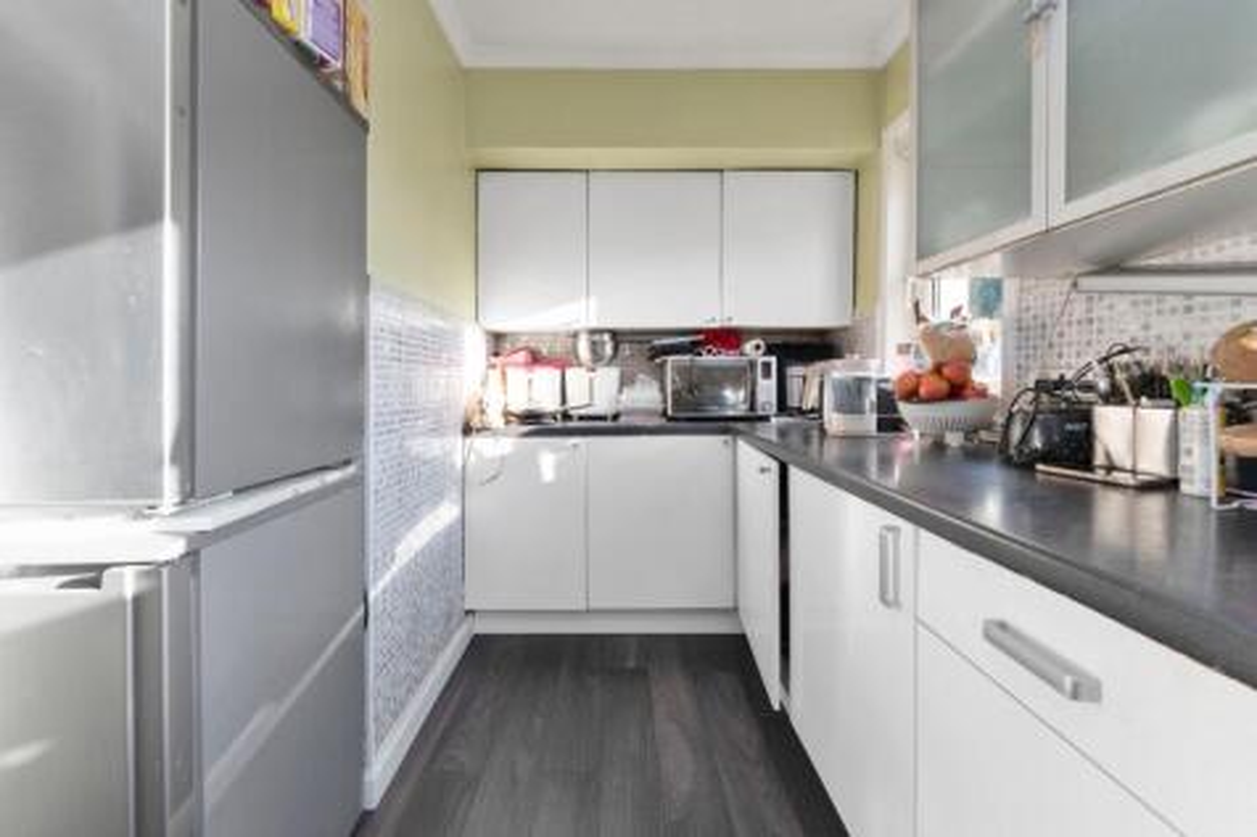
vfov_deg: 81.2
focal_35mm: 14
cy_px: 418
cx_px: 628
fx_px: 489
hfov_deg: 104.3
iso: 200
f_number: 6.3
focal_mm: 14
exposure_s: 1/50
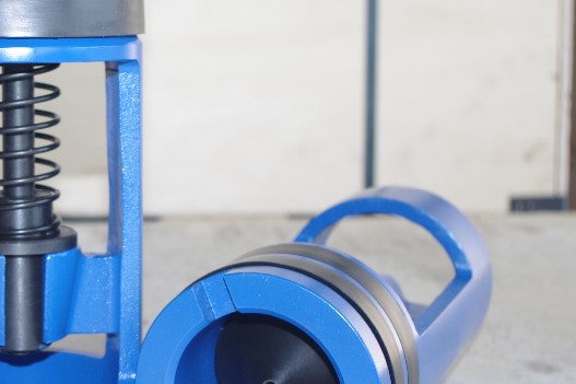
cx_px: 91
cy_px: 190
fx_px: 1487
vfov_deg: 14.7
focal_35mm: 93
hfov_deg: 21.6
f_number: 4
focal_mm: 32.5
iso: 200
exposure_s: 1/160
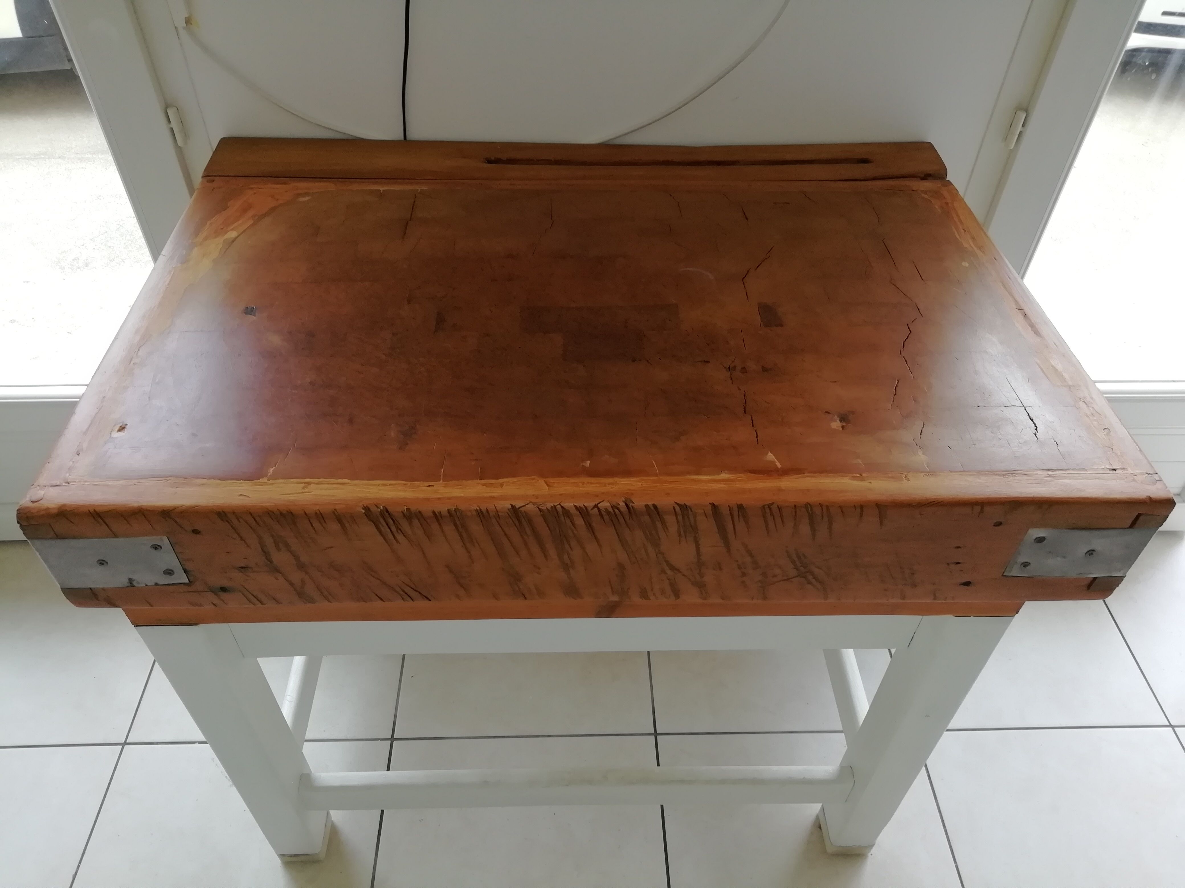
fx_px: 890
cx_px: 592
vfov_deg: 53.1
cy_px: 444
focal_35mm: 26
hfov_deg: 67.3
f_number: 2.2
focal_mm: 3.21
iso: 80
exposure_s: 1/50
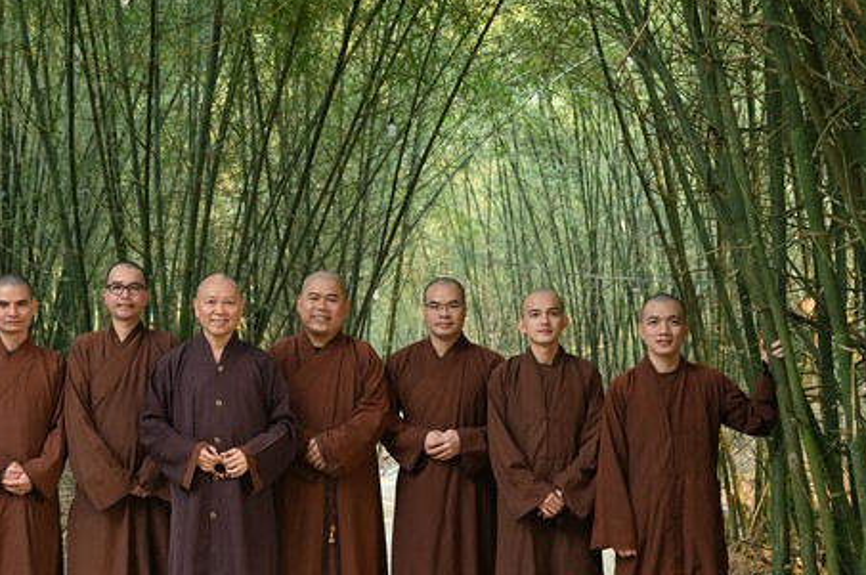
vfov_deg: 20.6
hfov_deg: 30.3
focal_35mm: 66
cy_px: 315
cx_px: 270
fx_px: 1586
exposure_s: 1/60
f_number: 5
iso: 320
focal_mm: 46
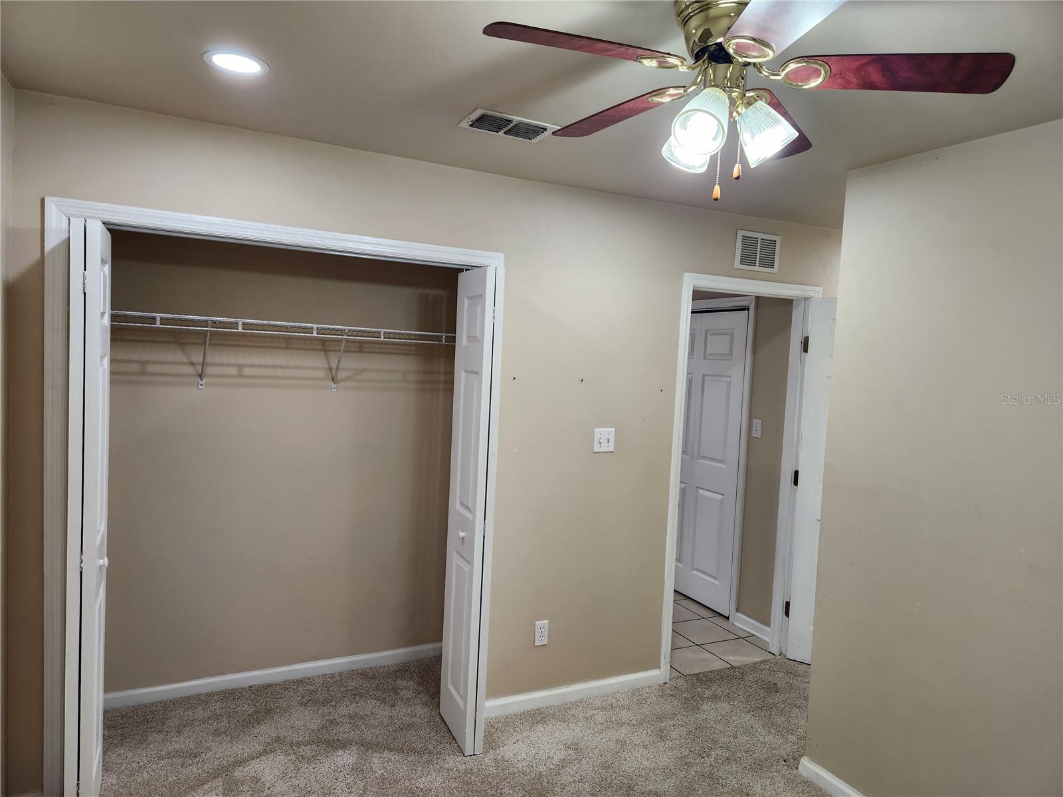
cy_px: 398
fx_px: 706
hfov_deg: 73.9
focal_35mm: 23
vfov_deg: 58.9
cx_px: 532
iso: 125
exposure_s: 1/120
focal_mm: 5.4
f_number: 1.8
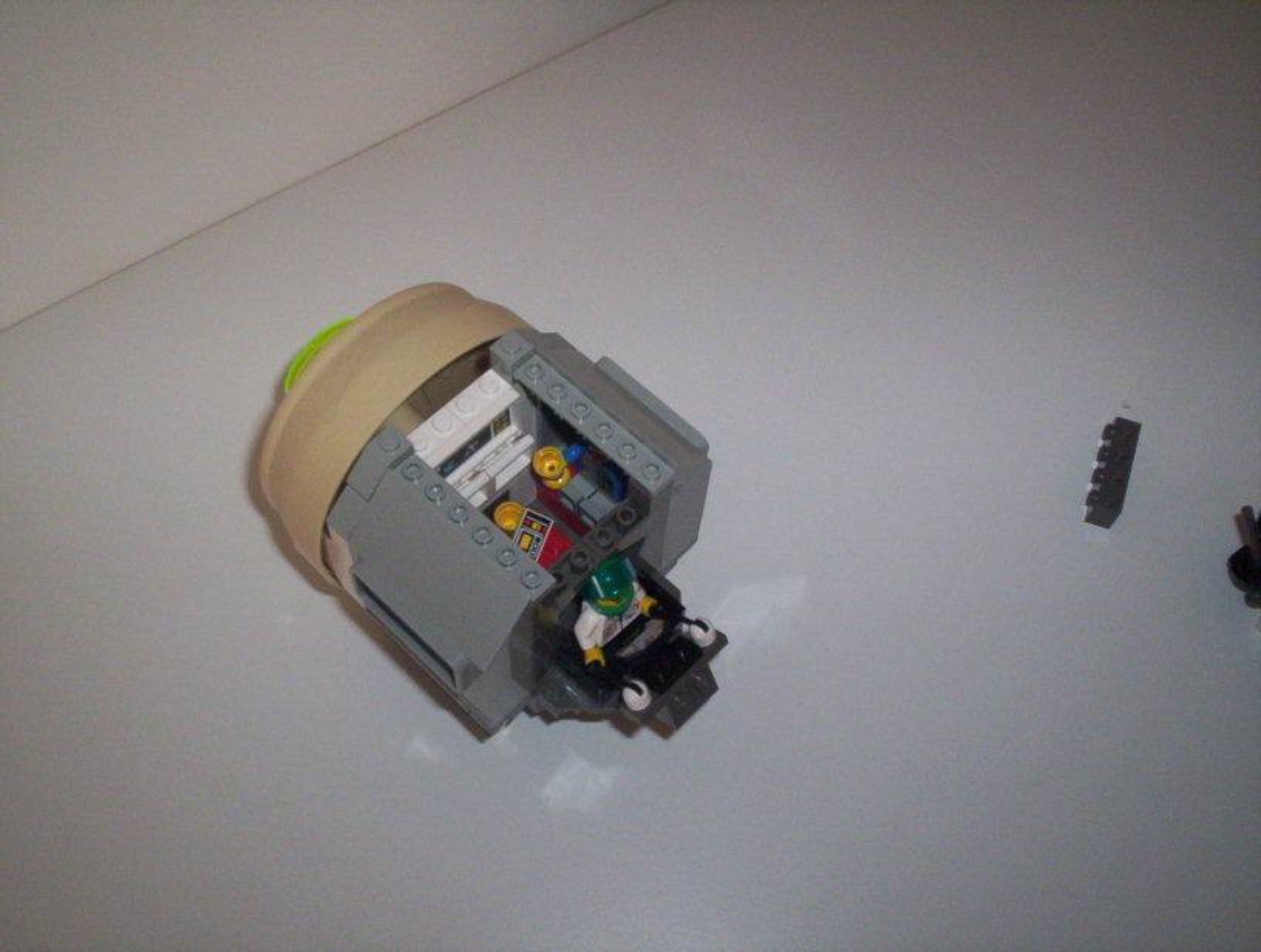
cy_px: 476
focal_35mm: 38
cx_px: 630
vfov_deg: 37.9
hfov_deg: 48.9
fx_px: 1388
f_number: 4.5
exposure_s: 1/60
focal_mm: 4.99
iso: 140
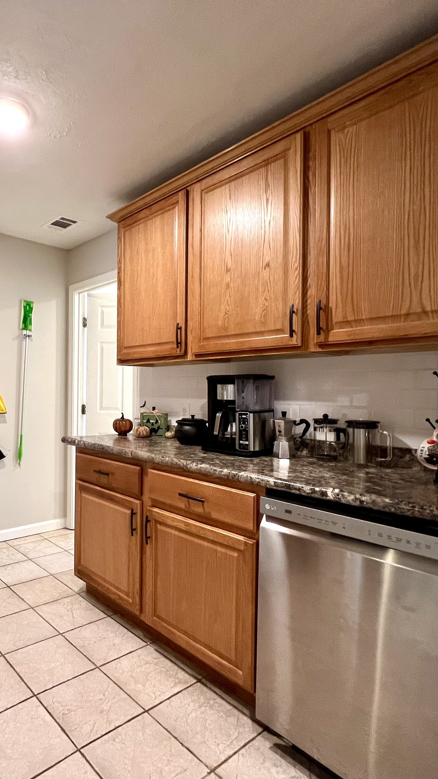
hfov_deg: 54.7
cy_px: 390
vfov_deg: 89.6
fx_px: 392
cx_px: 94
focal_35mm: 19
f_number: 1.8
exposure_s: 1/60
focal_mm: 1.57
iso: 250
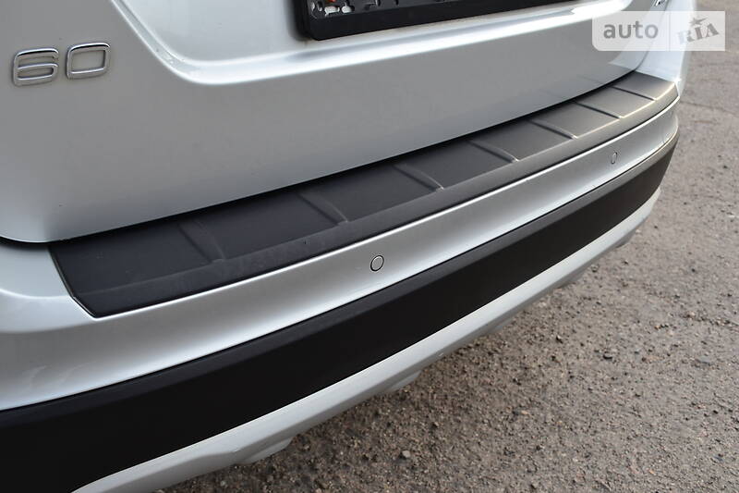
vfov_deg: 40.0
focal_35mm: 33
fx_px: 677
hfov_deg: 57.2
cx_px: 370
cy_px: 246
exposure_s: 1/160
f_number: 6.3
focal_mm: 22
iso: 200
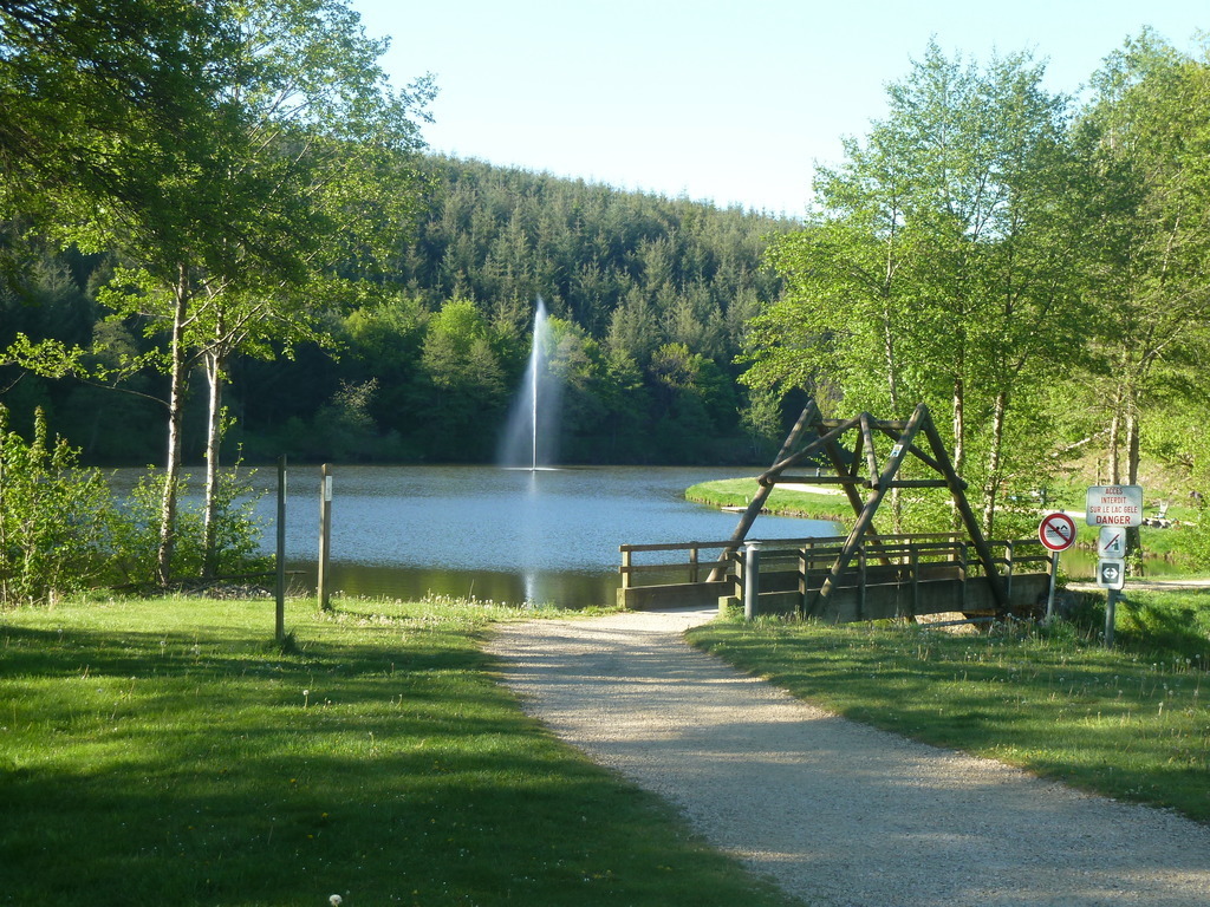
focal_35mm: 59
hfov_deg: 32.7
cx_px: 605
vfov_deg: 24.8
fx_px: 2062
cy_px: 454
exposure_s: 1/125
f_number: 3.9
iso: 80
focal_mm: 9.7
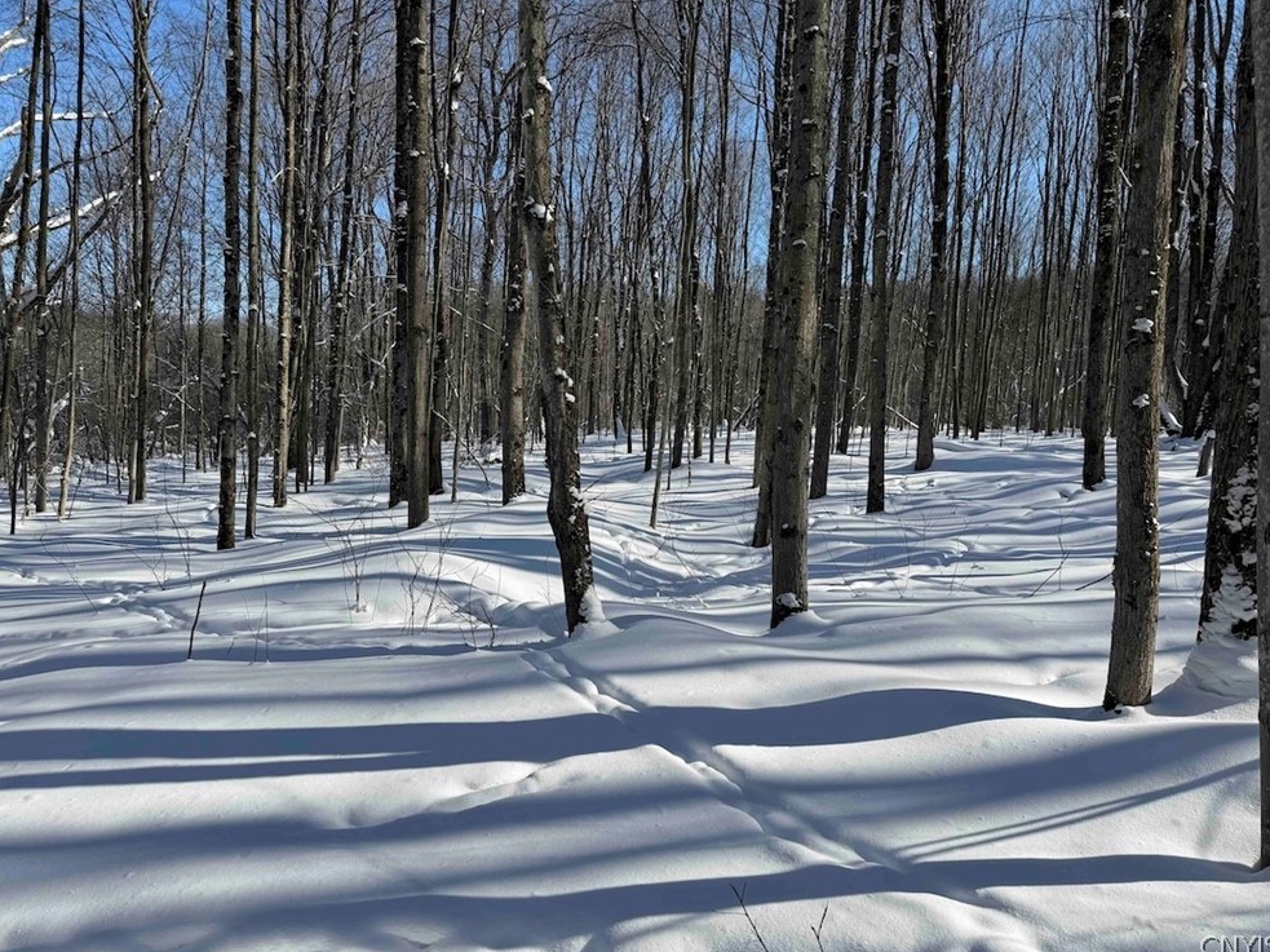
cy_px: 471
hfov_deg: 69.4
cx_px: 627
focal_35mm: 25
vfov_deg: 54.9
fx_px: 917
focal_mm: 6.76
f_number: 1.78
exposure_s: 1/4673
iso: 80
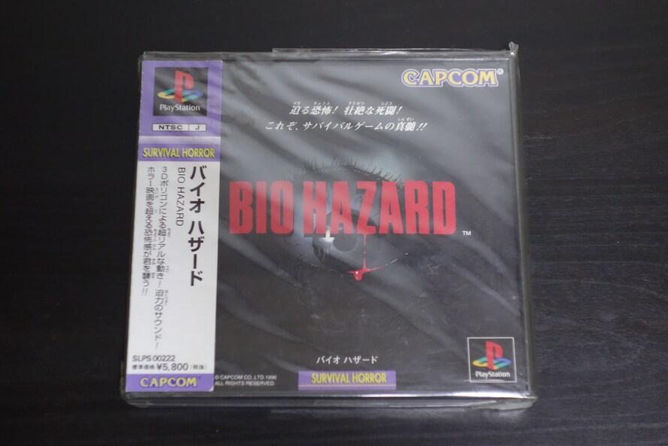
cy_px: 225
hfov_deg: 28.4
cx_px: 338
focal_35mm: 71
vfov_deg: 19.2
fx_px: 1318
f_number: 4
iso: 800
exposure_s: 1/20
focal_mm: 25.93
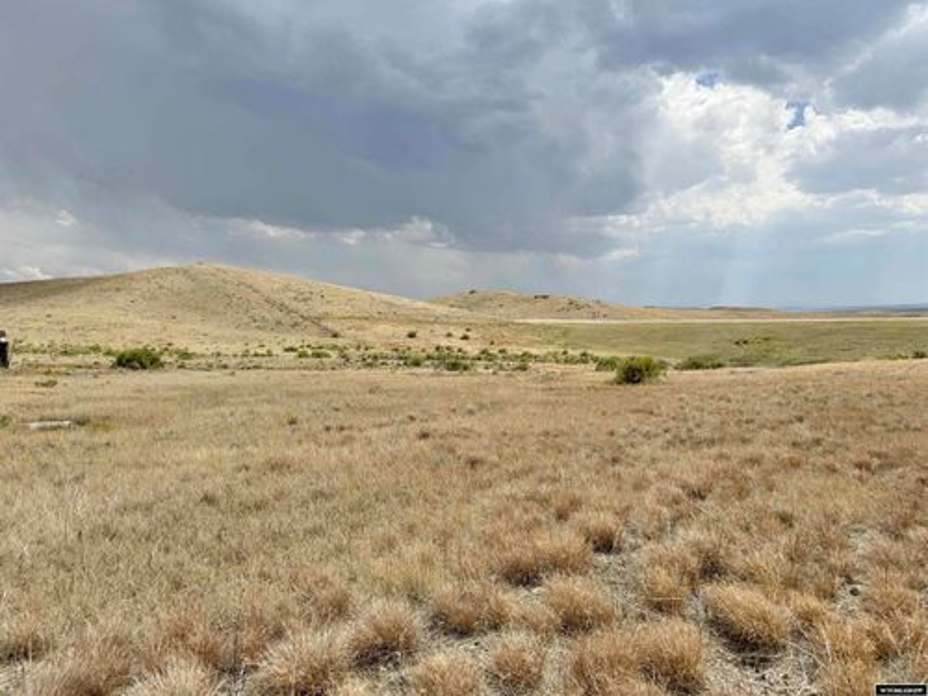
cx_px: 464
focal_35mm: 24
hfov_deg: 71.6
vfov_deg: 56.8
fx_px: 643
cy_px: 348
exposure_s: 1/8130
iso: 80
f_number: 1.78
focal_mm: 6.76
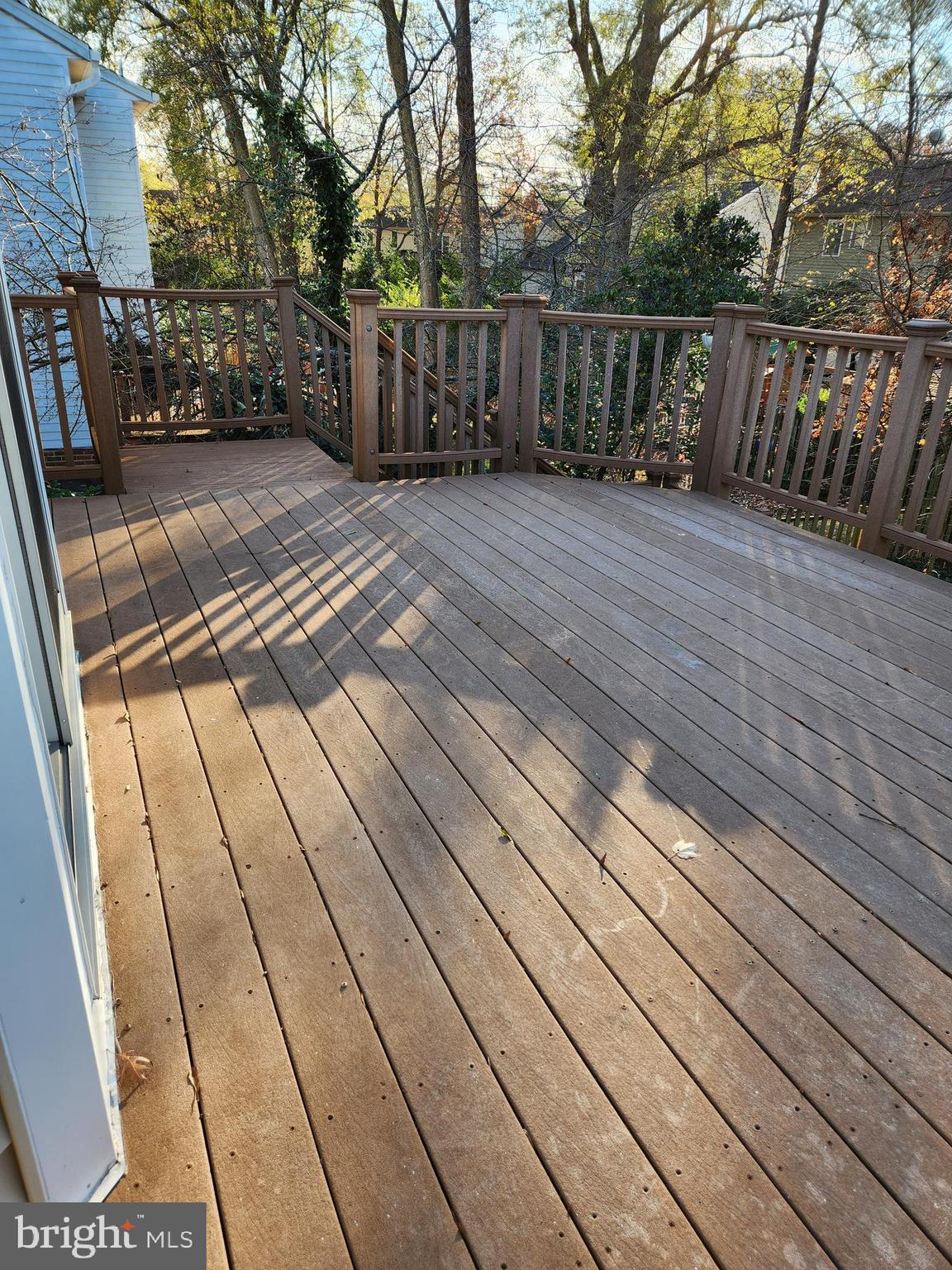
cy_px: 635
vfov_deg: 73.9
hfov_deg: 58.9
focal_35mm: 23
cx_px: 476
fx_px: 843
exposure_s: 1/206
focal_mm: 5.4
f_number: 1.8
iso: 20
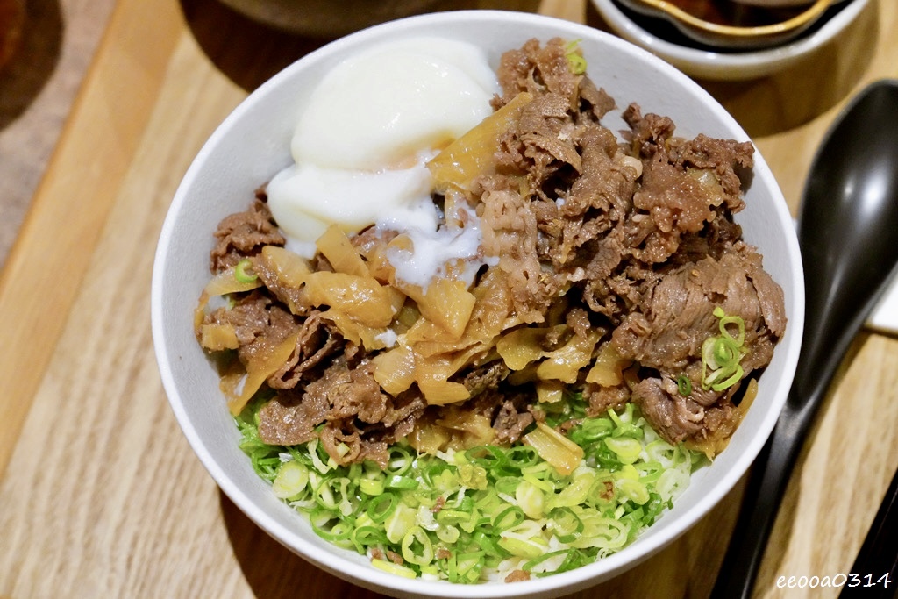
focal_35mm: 77
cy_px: 300
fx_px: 1921
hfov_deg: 26.3
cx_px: 449
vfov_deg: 17.7
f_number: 8
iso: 6400
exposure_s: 1/320
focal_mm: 77
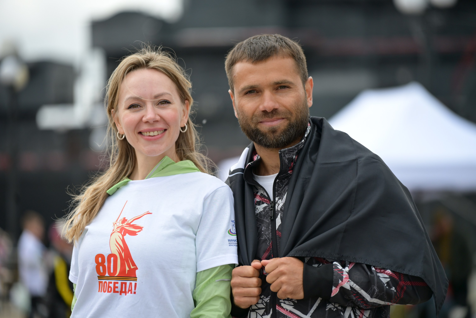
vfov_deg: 9.1
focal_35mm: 150
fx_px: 1983
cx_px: 238
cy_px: 159
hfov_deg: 13.7
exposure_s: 1/3200
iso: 400
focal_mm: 150
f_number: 2.8
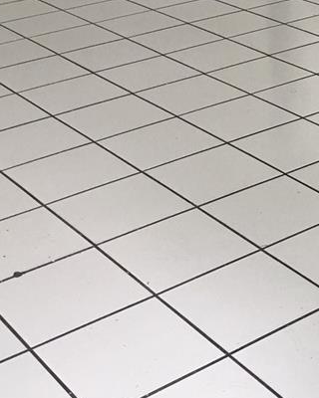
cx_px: 353
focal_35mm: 85
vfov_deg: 21.5
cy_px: -25
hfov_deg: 17.4
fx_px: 1003
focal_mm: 4.15
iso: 32
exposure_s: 1/30
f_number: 2.2
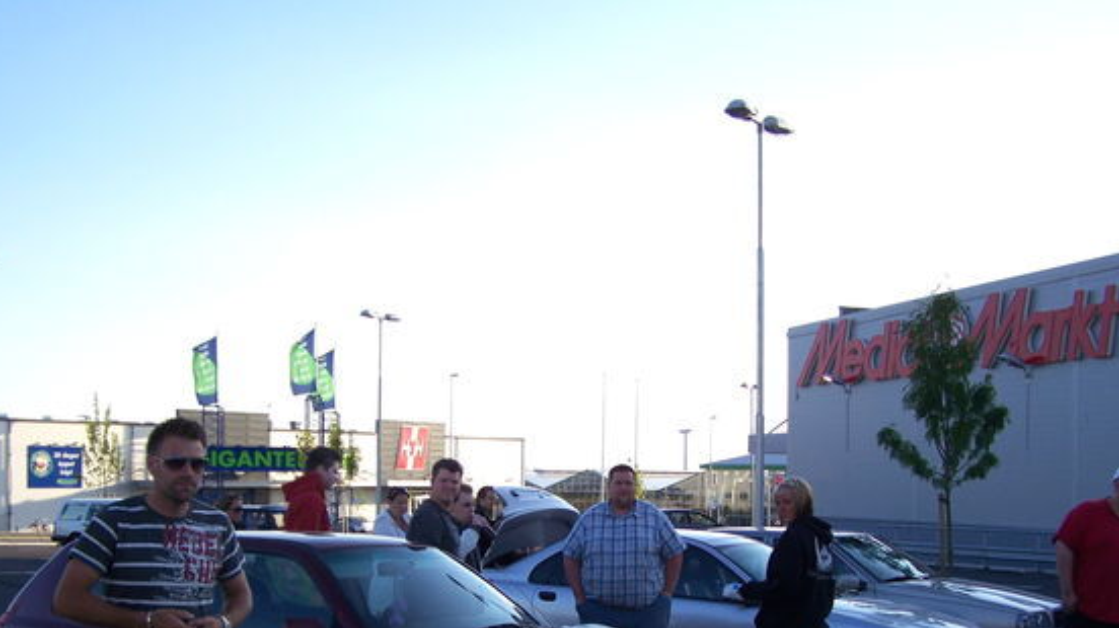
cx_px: 537
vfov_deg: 24.6
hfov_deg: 42.9
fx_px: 1424
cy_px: 482
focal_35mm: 48
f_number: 2.8
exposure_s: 1/400
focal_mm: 6.3
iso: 64
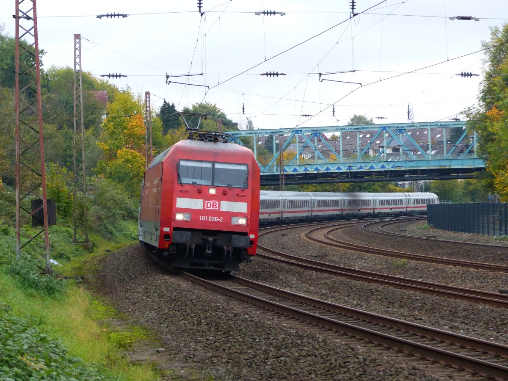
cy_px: 190
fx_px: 1922
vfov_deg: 11.3
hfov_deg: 15.1
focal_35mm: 131
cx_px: 254
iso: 400
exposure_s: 1/500
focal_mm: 23.5
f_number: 2.8
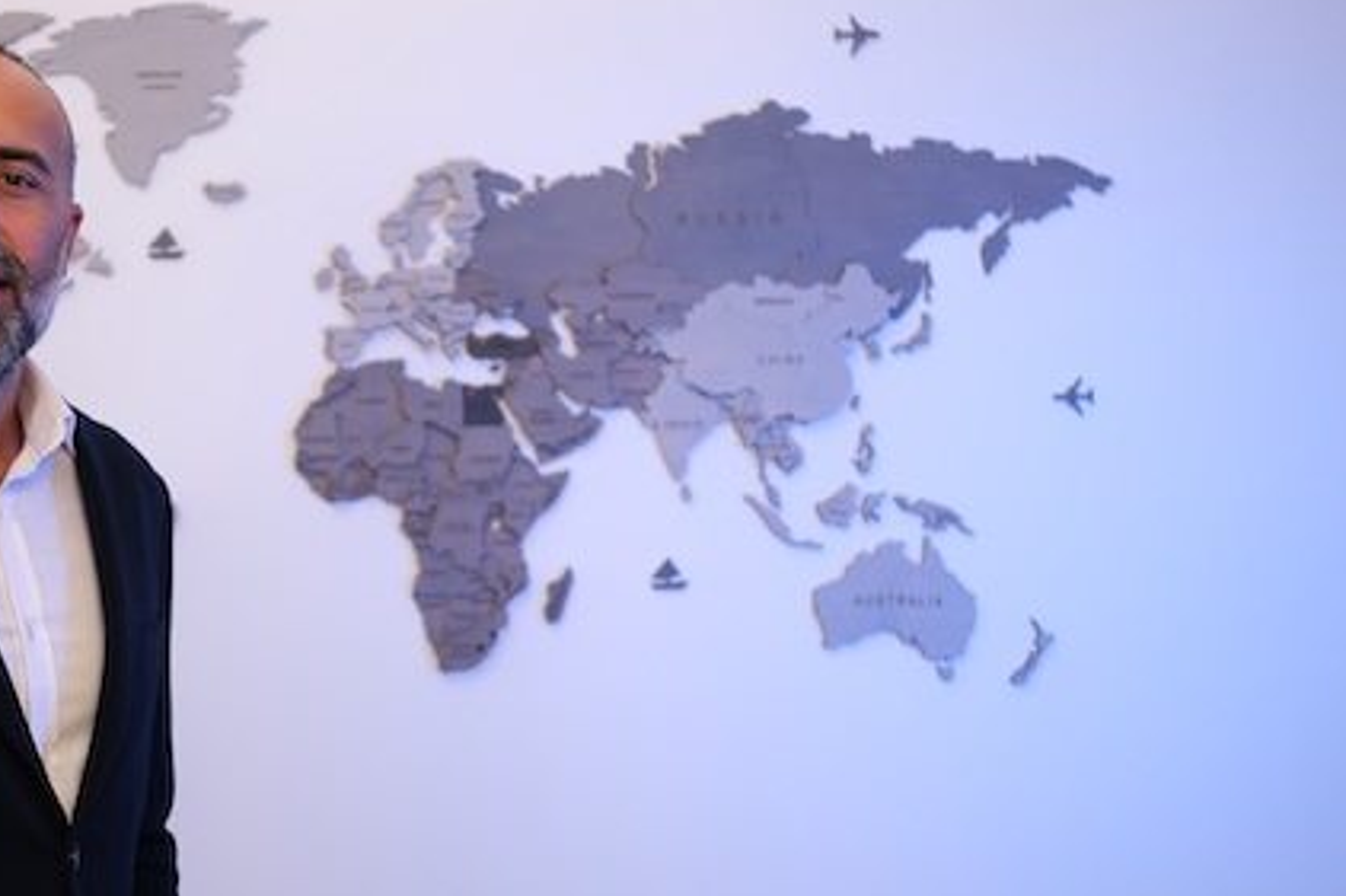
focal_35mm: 56
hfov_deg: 35.2
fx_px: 2093
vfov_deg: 24.2
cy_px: 399
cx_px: 416
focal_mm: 23
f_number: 2
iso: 250
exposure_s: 1/200
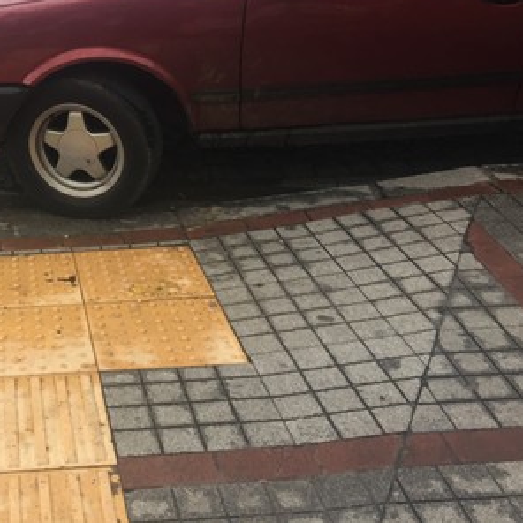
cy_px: 85
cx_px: 34
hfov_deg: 28.2
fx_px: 991
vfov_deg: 28.7
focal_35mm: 58
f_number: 2.2
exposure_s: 1/120
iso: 50
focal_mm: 4.15
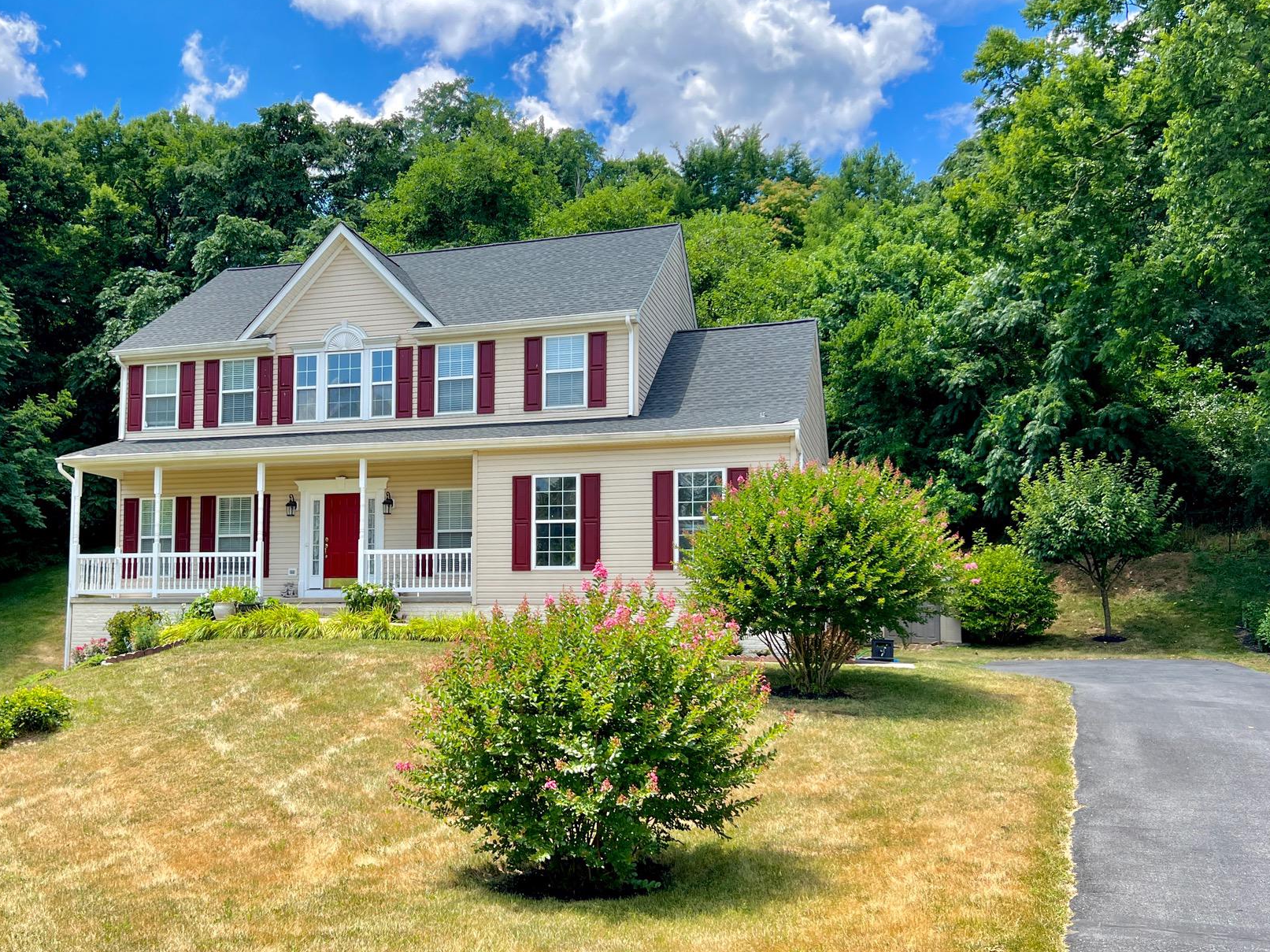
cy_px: 523
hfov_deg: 54.8
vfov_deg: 42.9
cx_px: 486
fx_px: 1210
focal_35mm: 33
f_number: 1.5
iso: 50
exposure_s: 1/1838
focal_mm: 5.7
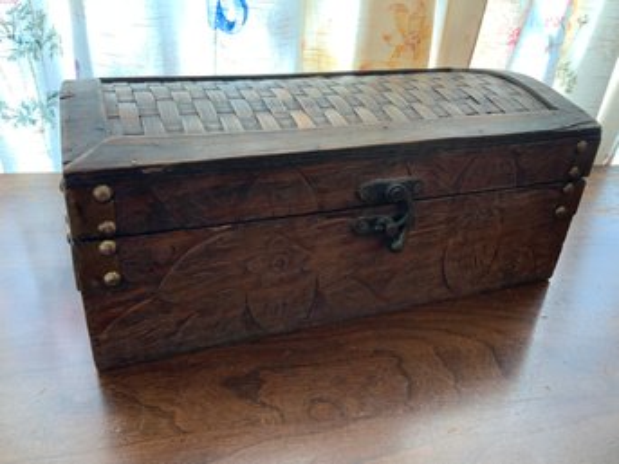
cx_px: 310
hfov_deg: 61.7
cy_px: 232
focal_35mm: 29
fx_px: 518
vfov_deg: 48.2
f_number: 1.8
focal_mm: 3
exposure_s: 1/120
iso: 64
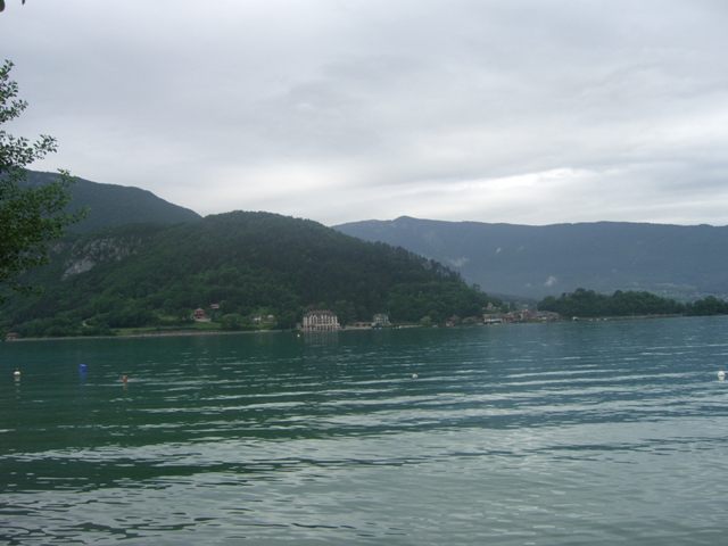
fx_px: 799
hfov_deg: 49.0
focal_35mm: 38
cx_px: 364
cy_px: 273
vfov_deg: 37.7
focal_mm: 7.9
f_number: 2.8
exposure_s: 1/400
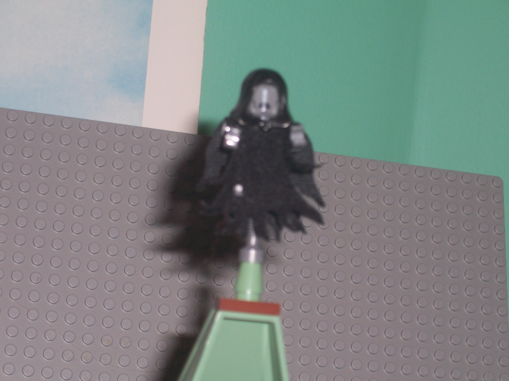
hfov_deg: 19.3
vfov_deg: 14.5
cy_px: 190
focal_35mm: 102
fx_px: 1500
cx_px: 254
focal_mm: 16.8
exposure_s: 1/90
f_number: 4.6
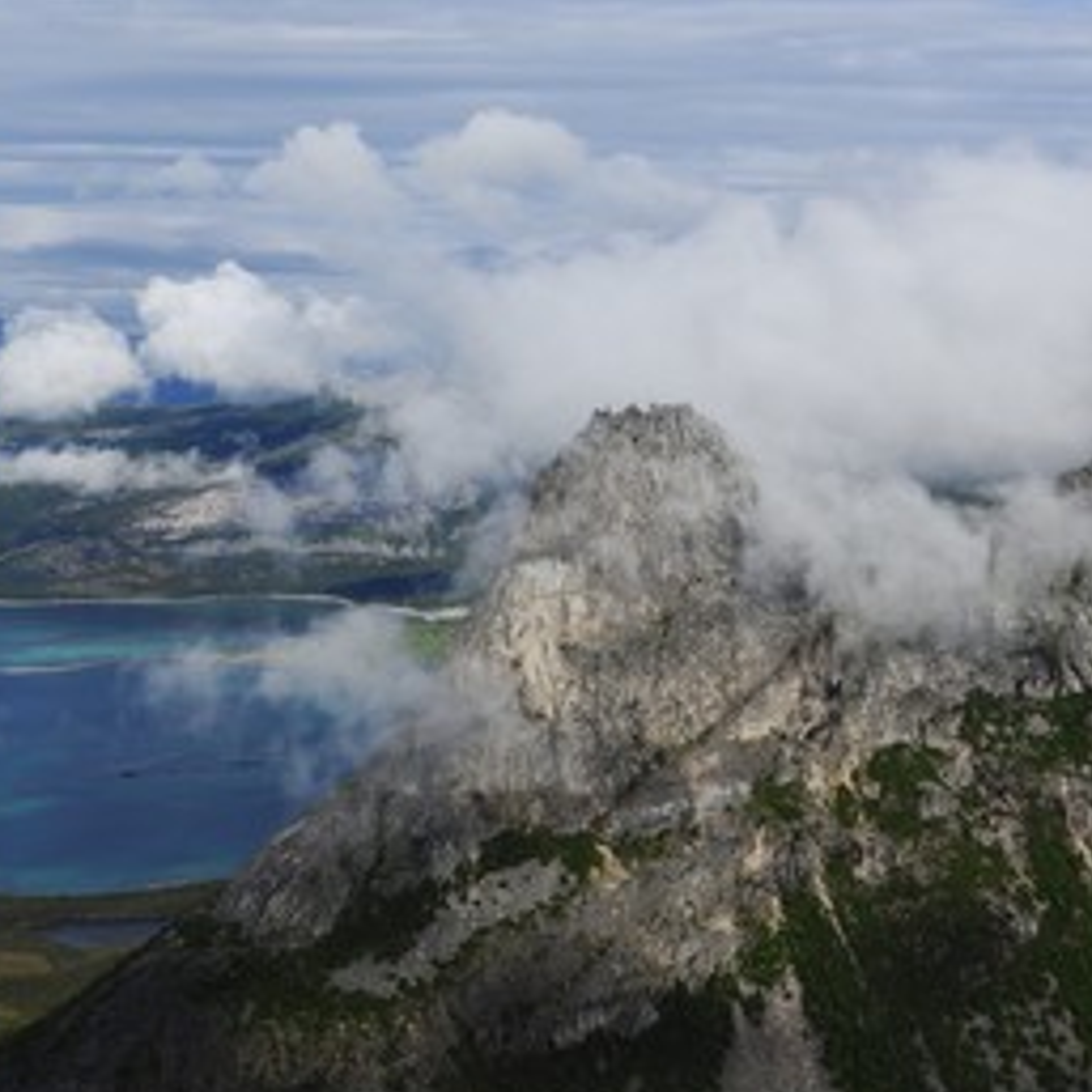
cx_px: 567
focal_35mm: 71
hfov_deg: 24.3
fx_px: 2534
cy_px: 591
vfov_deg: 24.3
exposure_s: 1/2500
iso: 100
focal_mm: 34
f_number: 4
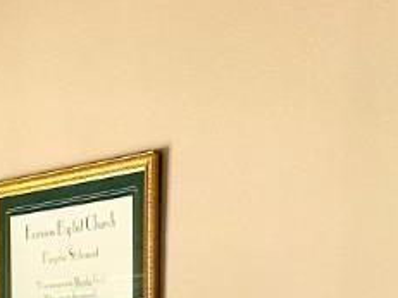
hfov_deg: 12.3
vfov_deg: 9.0
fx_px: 1793
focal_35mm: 156
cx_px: -124
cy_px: 566
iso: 125
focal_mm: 6.86
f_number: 1.78
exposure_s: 1/121
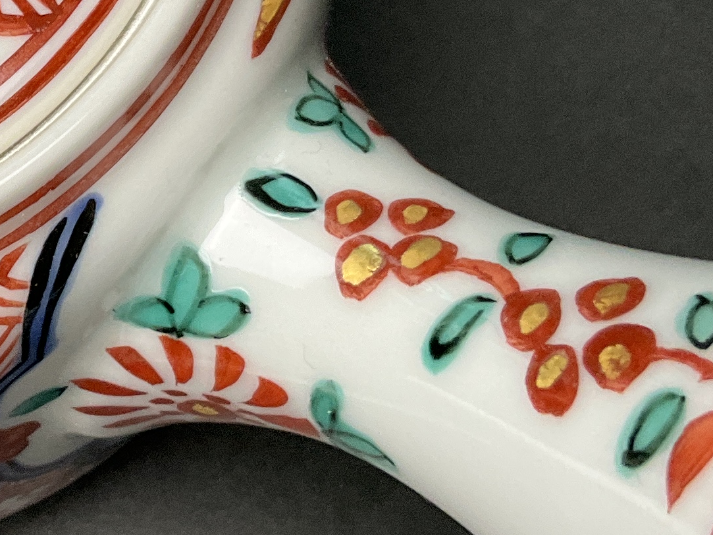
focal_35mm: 108
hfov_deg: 17.4
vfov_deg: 13.6
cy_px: 78
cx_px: -122
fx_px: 2224
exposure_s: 1/60
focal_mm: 3
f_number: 1.8
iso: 50
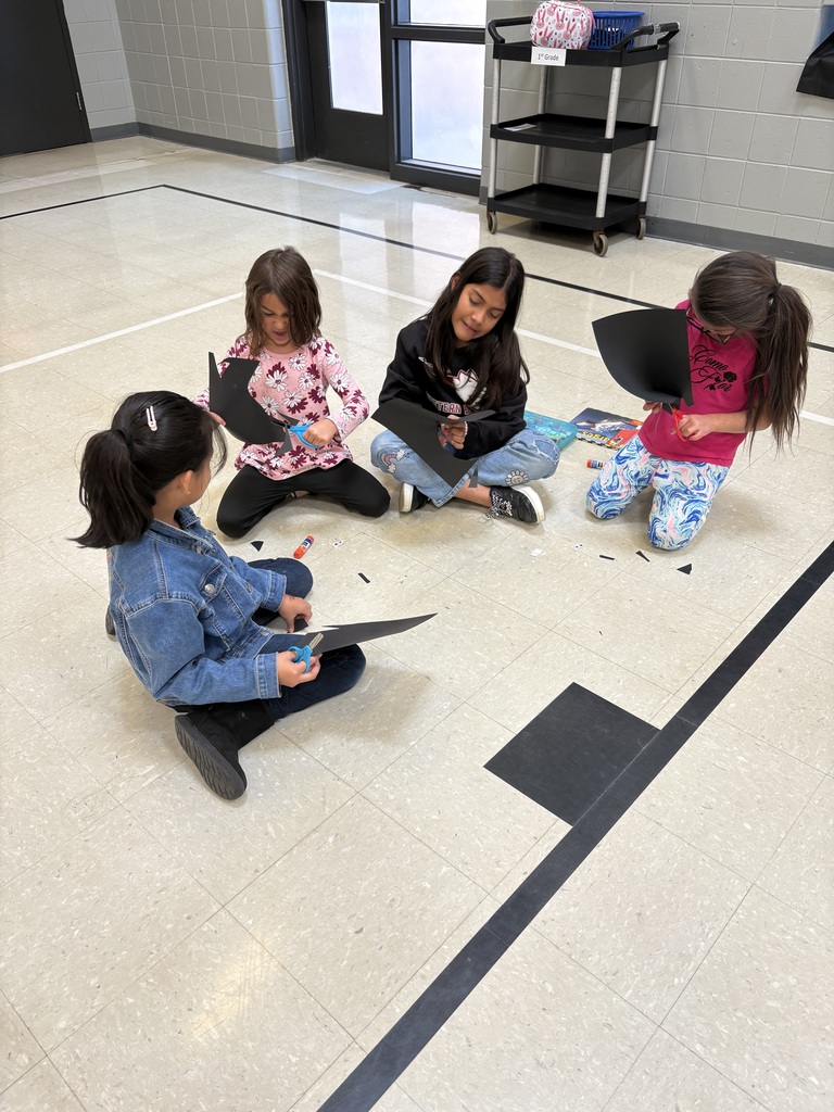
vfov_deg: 67.3
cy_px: 556
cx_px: 417
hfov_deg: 53.1
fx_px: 835
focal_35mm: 26
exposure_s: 1/122
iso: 64
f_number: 1.6
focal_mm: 5.96
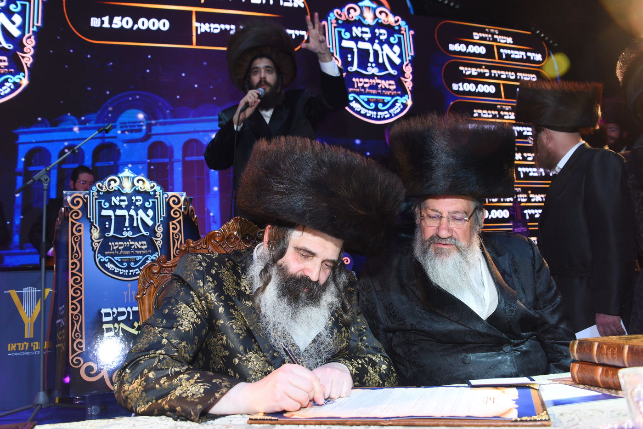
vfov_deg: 41.1
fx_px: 571
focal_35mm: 32
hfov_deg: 58.7
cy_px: 214
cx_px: 322
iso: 1600
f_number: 5.6
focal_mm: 32
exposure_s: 1/125
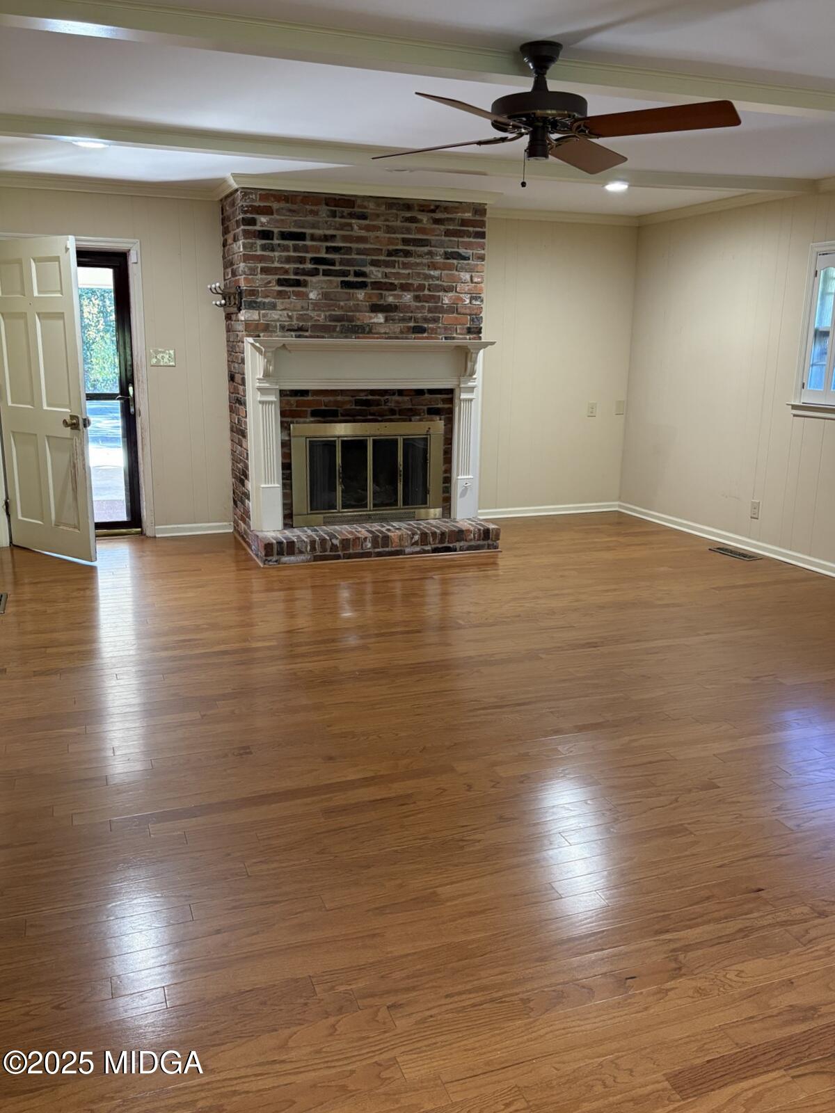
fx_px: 836
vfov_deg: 67.3
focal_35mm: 26
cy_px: 556
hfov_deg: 53.1
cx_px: 418
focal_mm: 5.96
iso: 250
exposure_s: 1/60
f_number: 1.6
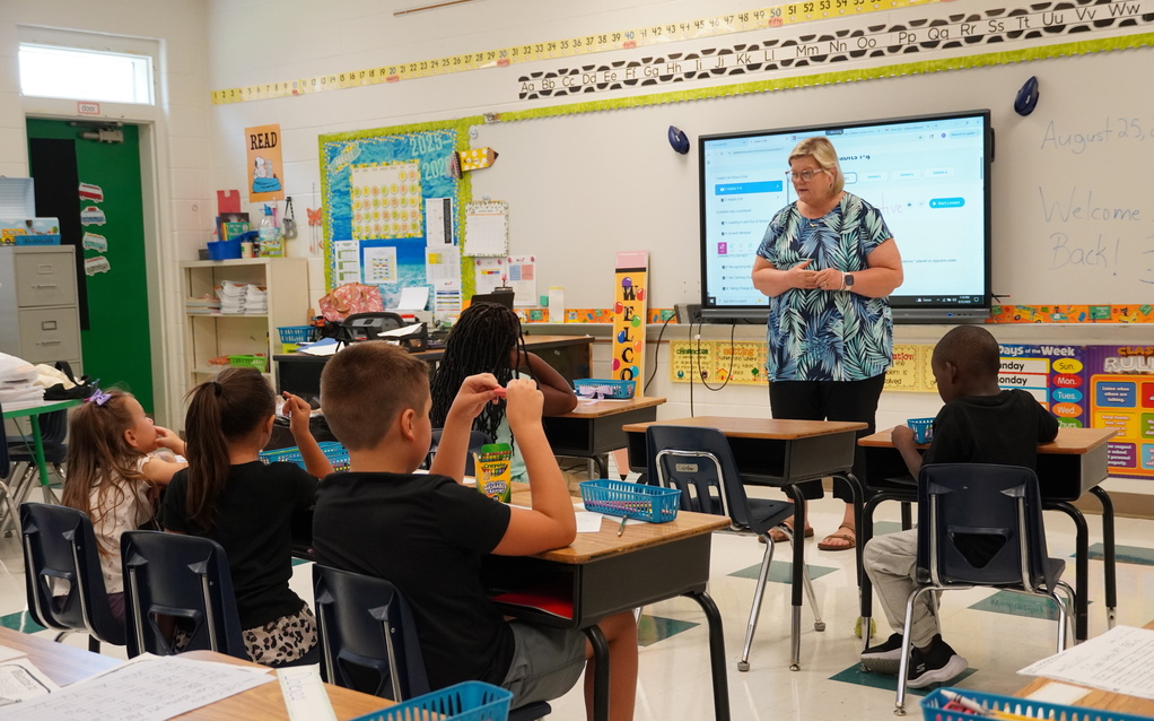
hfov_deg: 42.2
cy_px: 379
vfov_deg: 27.1
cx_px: 577
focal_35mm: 48
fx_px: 1494
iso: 1600
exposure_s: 1/160
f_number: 4.5
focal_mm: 31
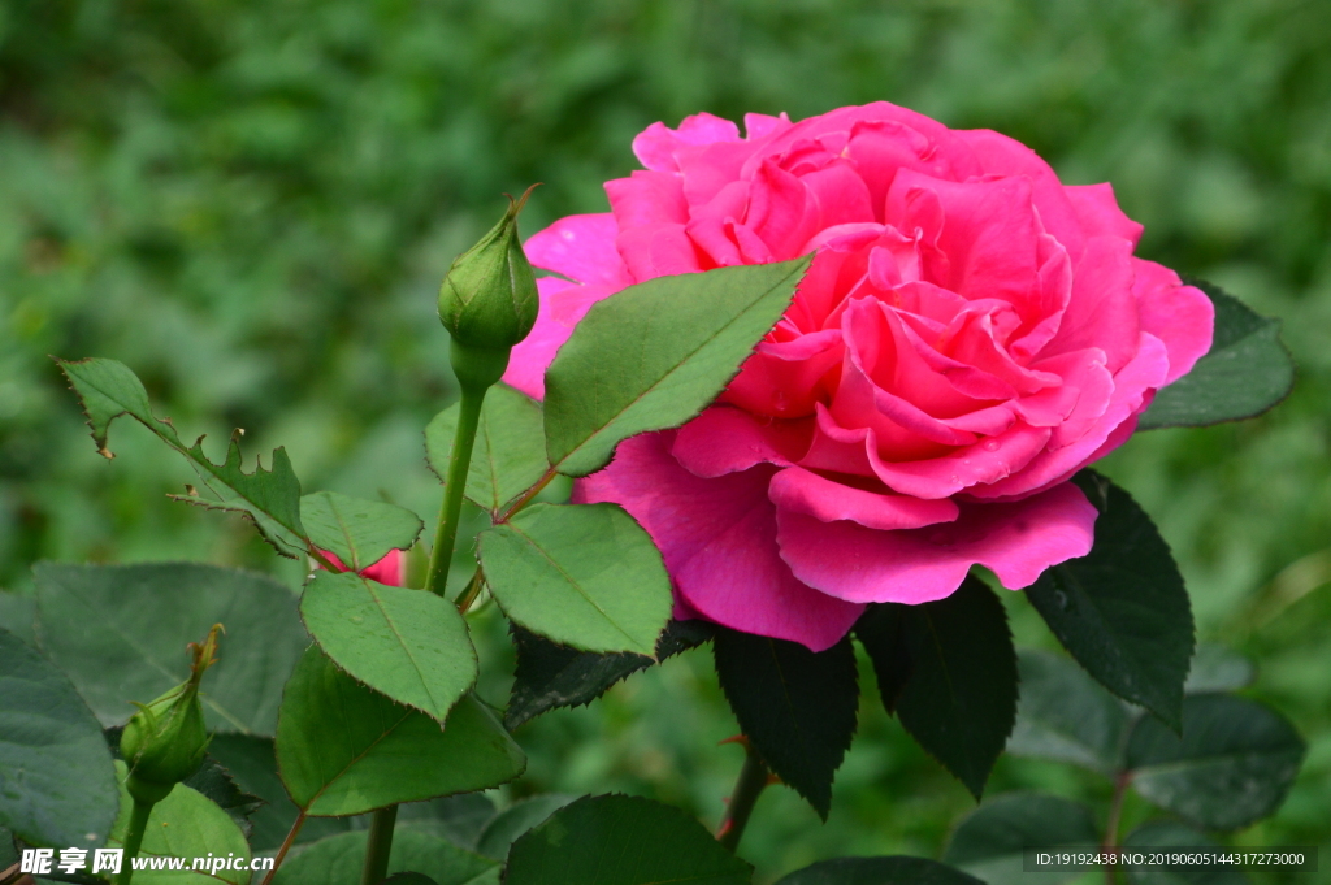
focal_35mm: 450
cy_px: 442
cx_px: 666
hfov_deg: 4.6
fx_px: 16624
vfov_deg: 3.1
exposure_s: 1/250
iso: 450
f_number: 16
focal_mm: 300
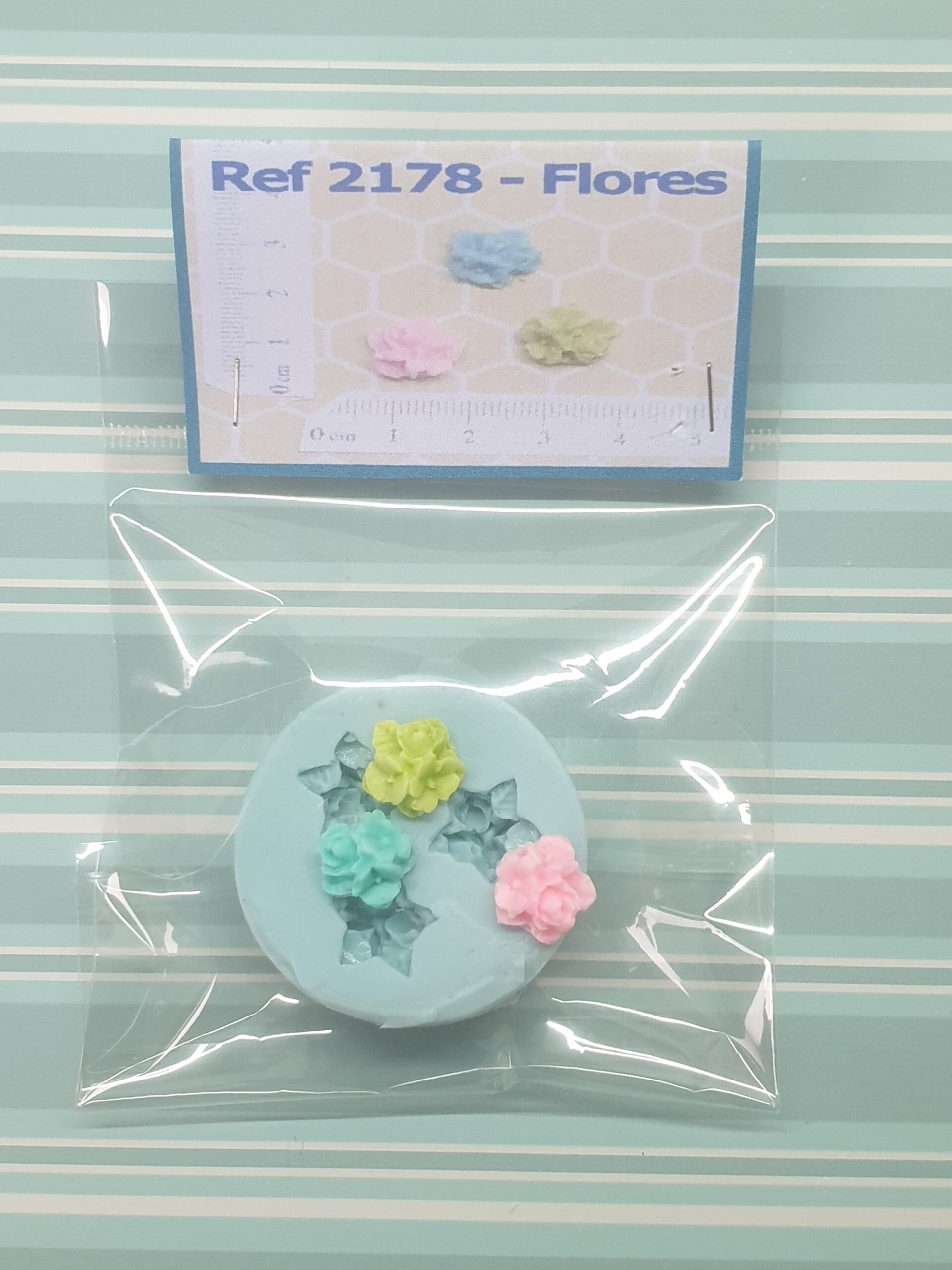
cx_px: 476
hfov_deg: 53.1
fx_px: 953
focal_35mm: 26
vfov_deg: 67.3
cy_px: 635
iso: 160
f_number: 2.4
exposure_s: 1/50
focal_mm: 4.3
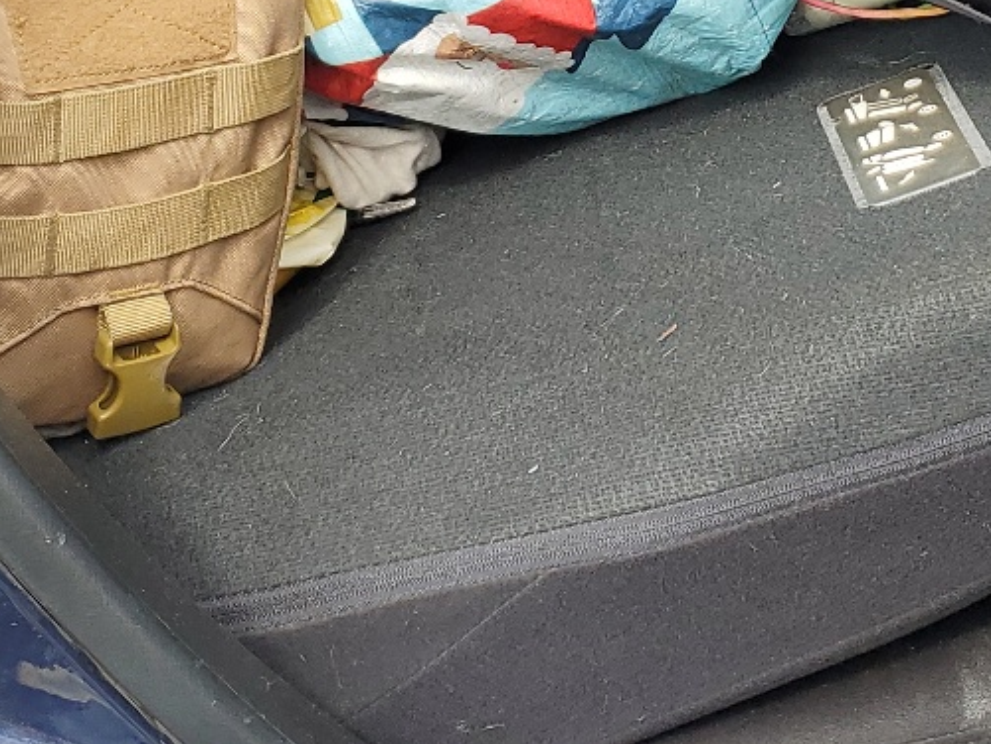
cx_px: 726
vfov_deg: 17.2
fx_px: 2377
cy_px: -65
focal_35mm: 83
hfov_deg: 23.3
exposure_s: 1/714
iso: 50
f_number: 1.5
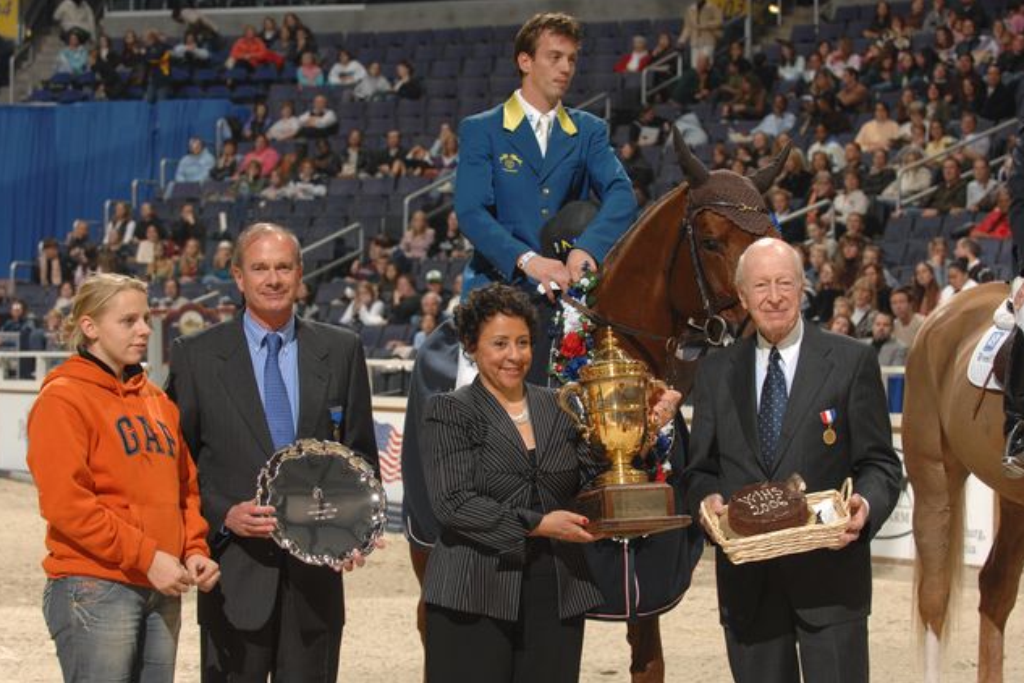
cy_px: 342
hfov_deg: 19.3
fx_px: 3015
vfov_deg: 12.9
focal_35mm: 106
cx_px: 510
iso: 320
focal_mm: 70
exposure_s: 1/250
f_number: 5
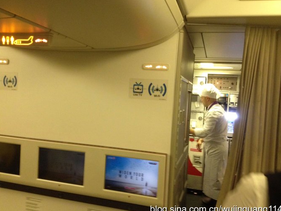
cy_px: 106
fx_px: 292
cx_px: 139
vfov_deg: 39.6
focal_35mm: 36
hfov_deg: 51.4
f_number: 2.4
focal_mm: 4.28
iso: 400
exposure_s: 1/20
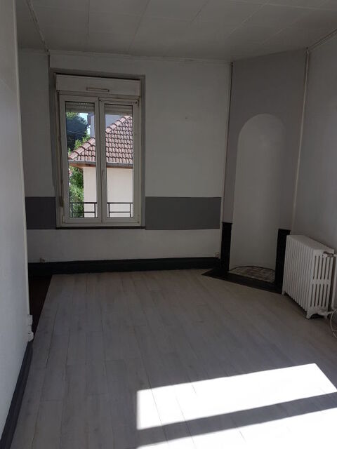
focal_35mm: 26
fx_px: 337
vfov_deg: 67.3
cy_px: 224
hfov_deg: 53.1
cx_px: 168
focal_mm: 4.2
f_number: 1.7
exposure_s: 1/872
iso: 40
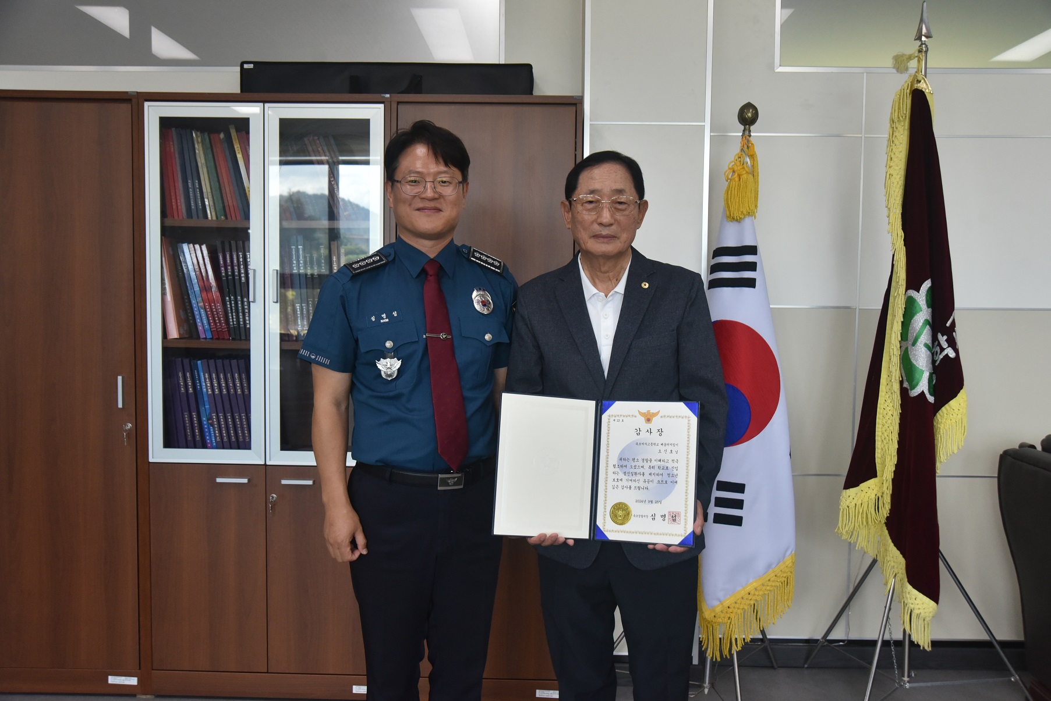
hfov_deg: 55.8
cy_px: 350
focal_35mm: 34
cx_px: 526
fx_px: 993
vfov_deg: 38.9
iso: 2000
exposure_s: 1/200
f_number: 5.6
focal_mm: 34
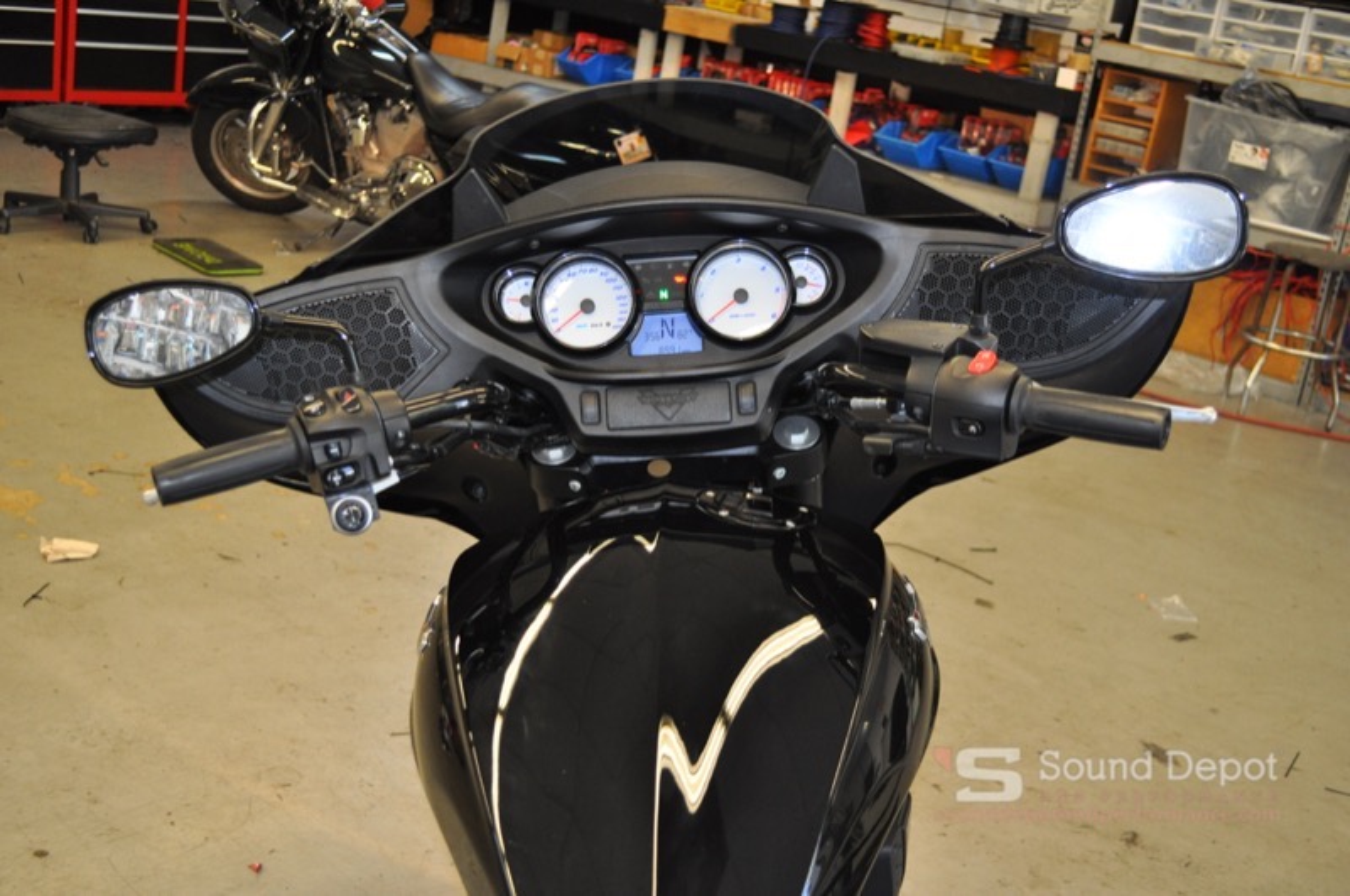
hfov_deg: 45.0
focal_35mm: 44
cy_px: 448
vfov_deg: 30.8
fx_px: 1629
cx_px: 675
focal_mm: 29
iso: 800
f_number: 4.5
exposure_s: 1/60
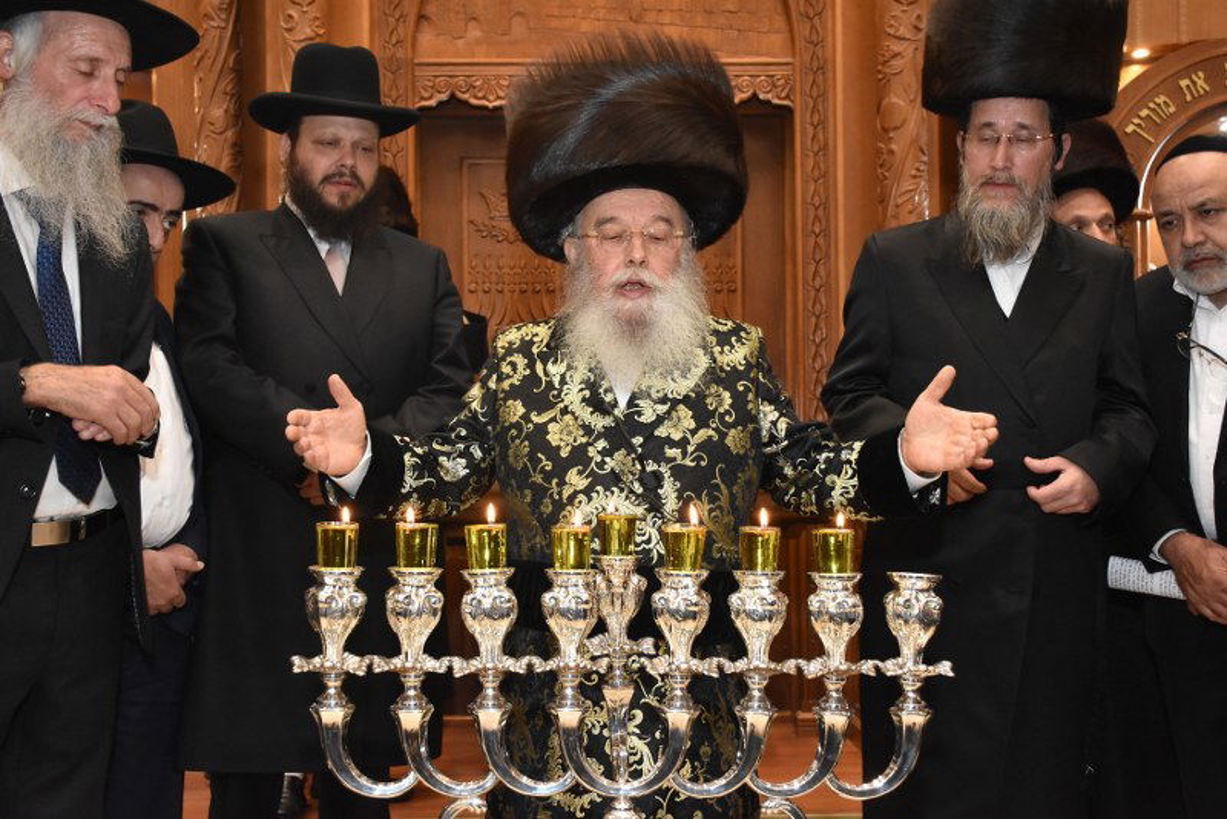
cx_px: 614
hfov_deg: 47.9
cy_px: 410
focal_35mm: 40
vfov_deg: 33.0
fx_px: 1381
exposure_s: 1/125
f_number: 6.3
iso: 2500
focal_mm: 27
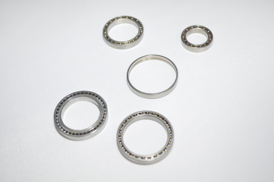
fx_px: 388
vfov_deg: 26.4
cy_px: 91
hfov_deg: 38.9
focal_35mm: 51
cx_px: 137
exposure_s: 1/60
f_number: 5
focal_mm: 34
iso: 400
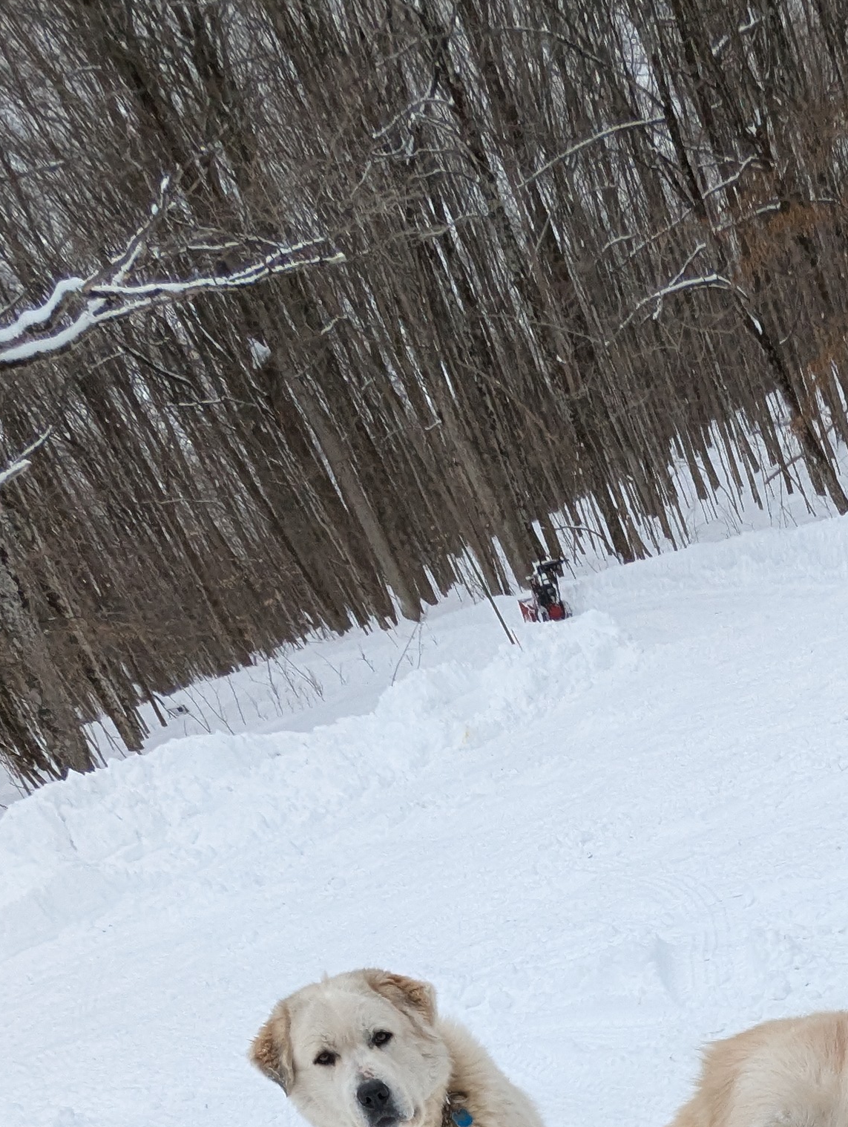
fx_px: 1401
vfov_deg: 33.9
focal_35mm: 43
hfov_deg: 29.6
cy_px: 1404
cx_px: 980
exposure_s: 1/1018
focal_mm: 2.35
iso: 66
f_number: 2.2
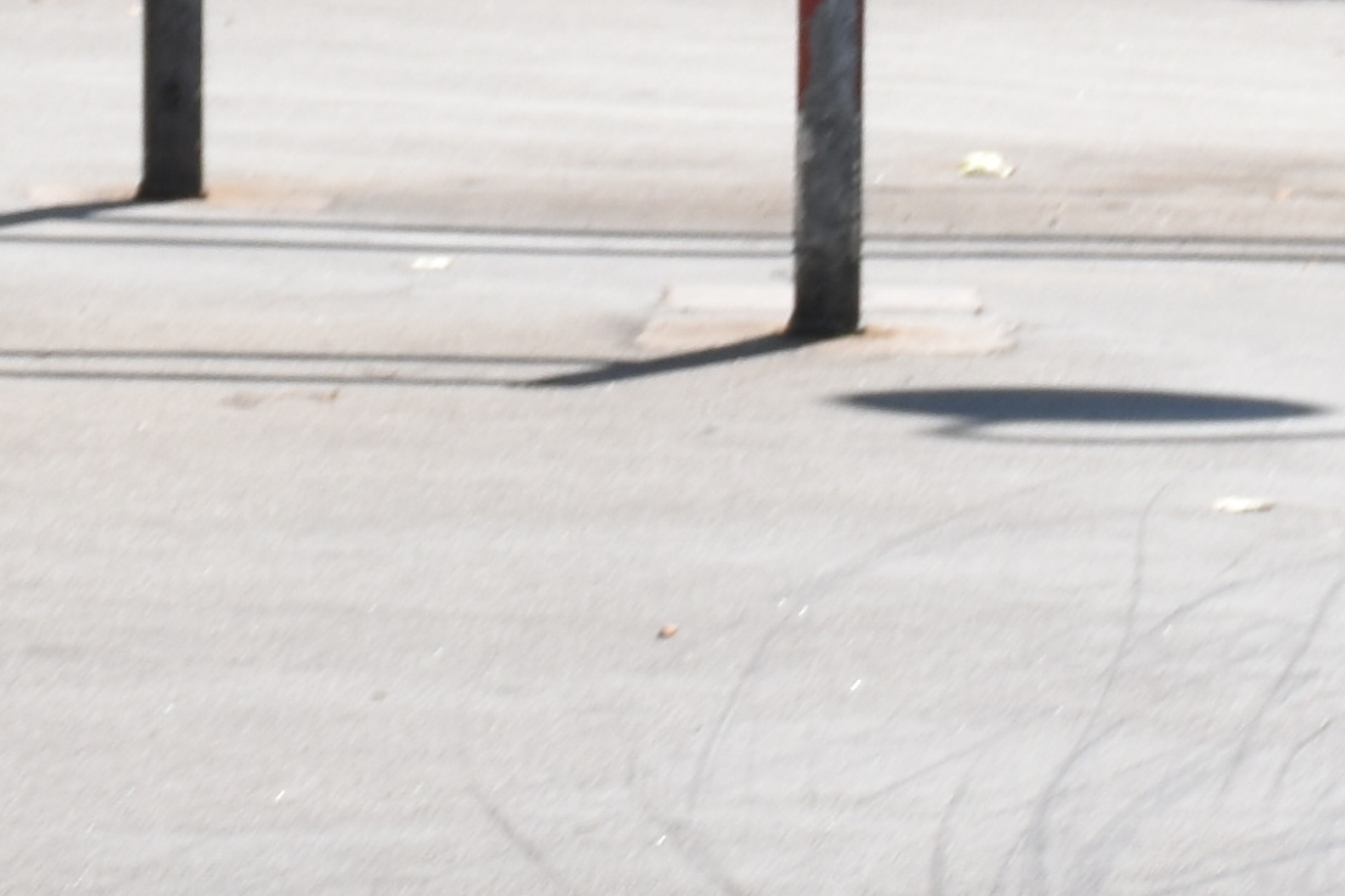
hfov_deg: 4.5
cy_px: -1181
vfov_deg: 3.0
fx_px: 16993
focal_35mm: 455
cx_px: 398
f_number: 9
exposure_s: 1/320
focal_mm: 56
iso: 200
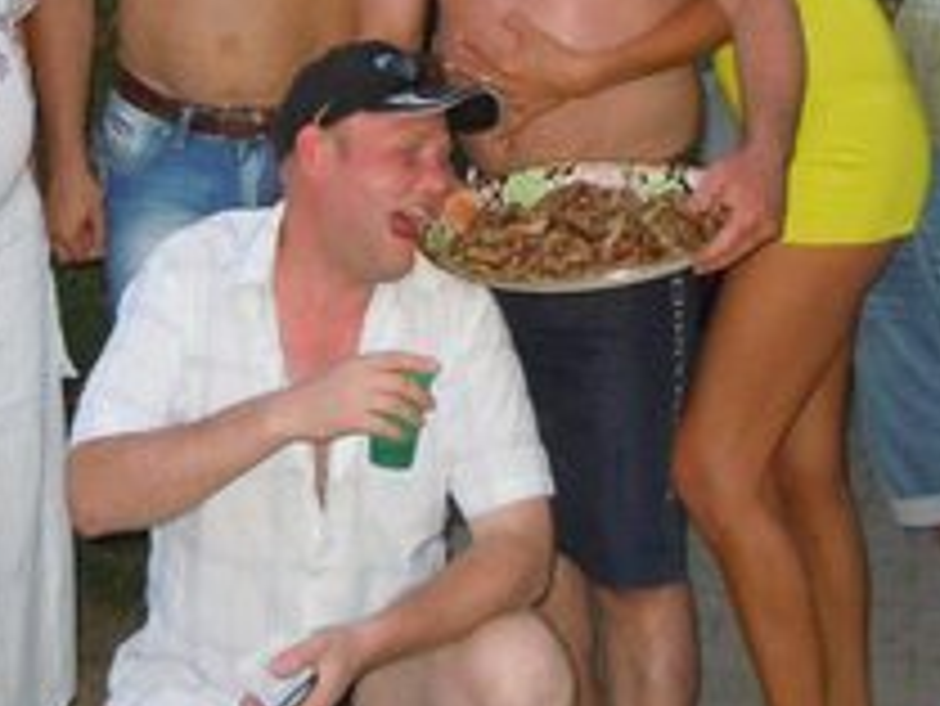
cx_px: 382
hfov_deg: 22.7
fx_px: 2337
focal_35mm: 86
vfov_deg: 16.7
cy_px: -36
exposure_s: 1/30
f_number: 3.5
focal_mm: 5.4
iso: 400
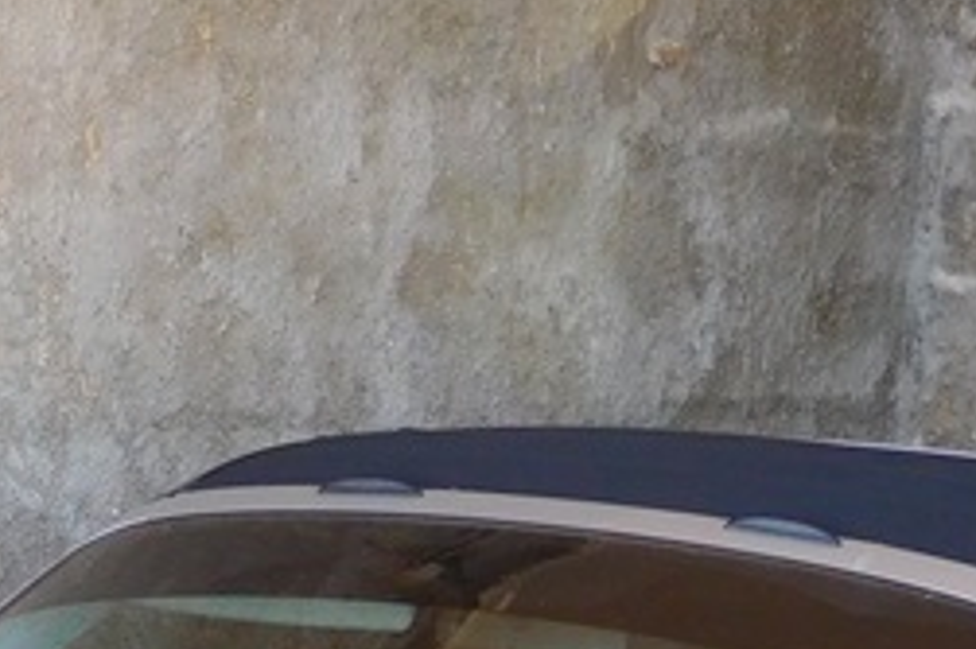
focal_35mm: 191
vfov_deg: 7.0
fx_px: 5175
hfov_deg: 10.7
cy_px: 1104
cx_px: 82
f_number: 4
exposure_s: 1/80
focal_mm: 8
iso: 125
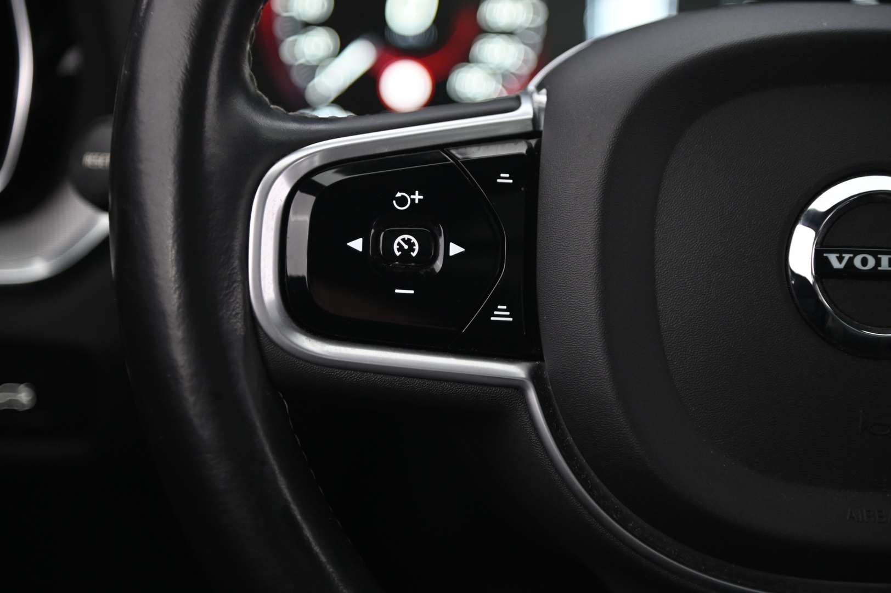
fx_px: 2968
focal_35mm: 120
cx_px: 446
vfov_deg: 11.4
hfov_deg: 17.1
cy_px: 296
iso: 2000
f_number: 4
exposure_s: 1/15
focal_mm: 120
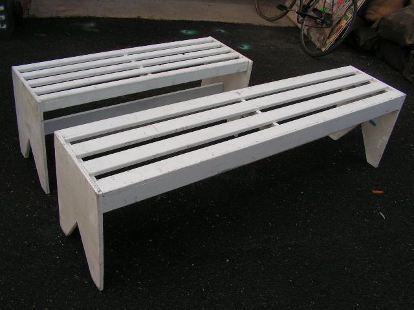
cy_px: 155
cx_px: 207
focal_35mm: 36
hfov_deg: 51.4
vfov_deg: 39.7
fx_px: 431
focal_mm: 6
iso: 64
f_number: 3.2
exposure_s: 1/400
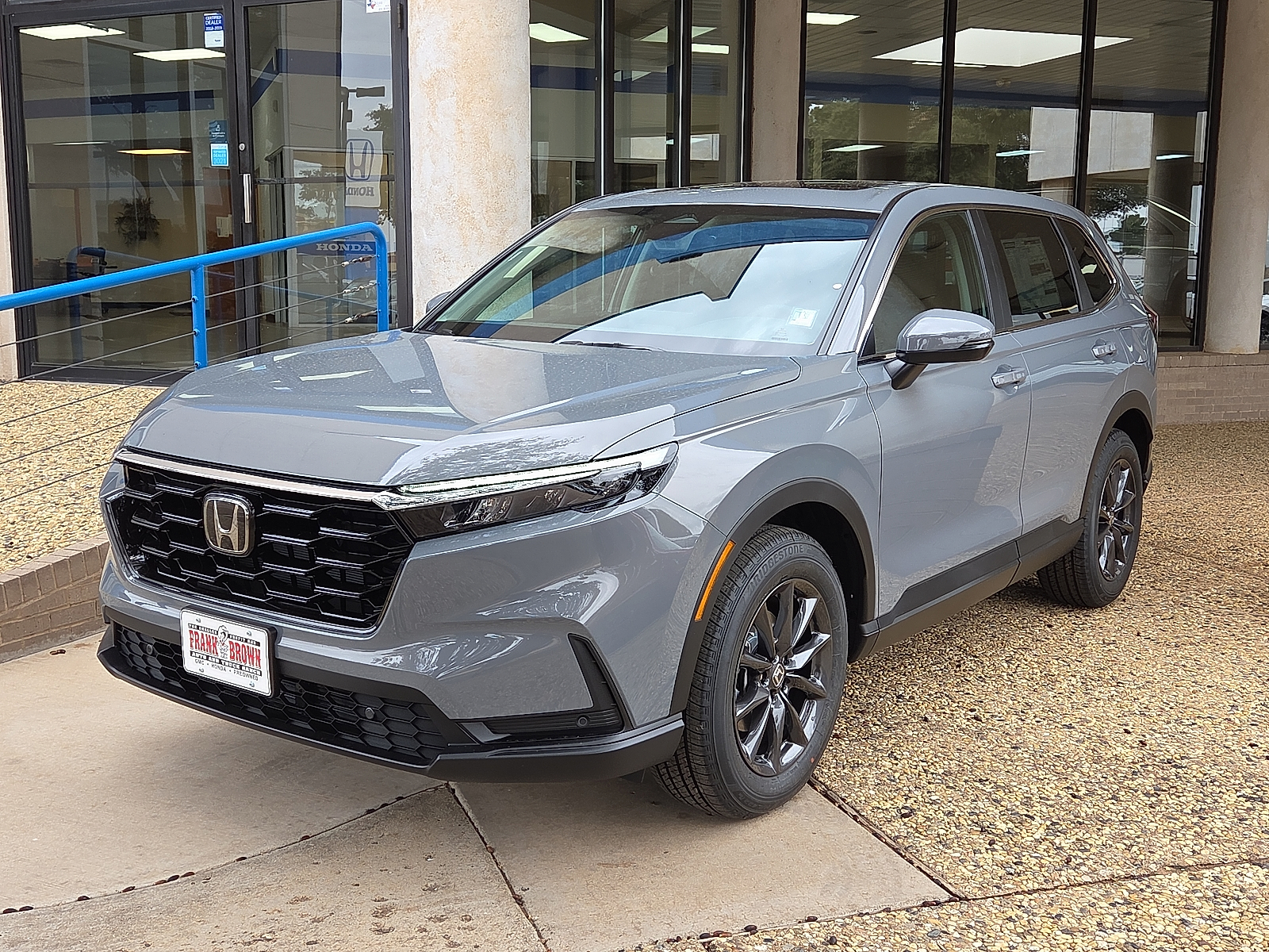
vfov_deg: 38.7
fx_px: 1356
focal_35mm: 37
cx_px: 634
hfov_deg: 50.1
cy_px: 476
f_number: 1.8
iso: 76
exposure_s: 1/588
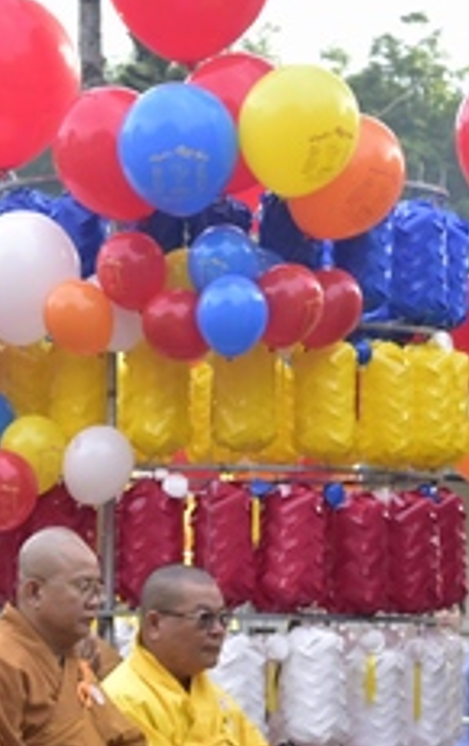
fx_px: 3853
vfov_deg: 11.1
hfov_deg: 6.8
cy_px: 397
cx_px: -391
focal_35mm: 189
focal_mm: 66
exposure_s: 1/160
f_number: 6.3
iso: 320
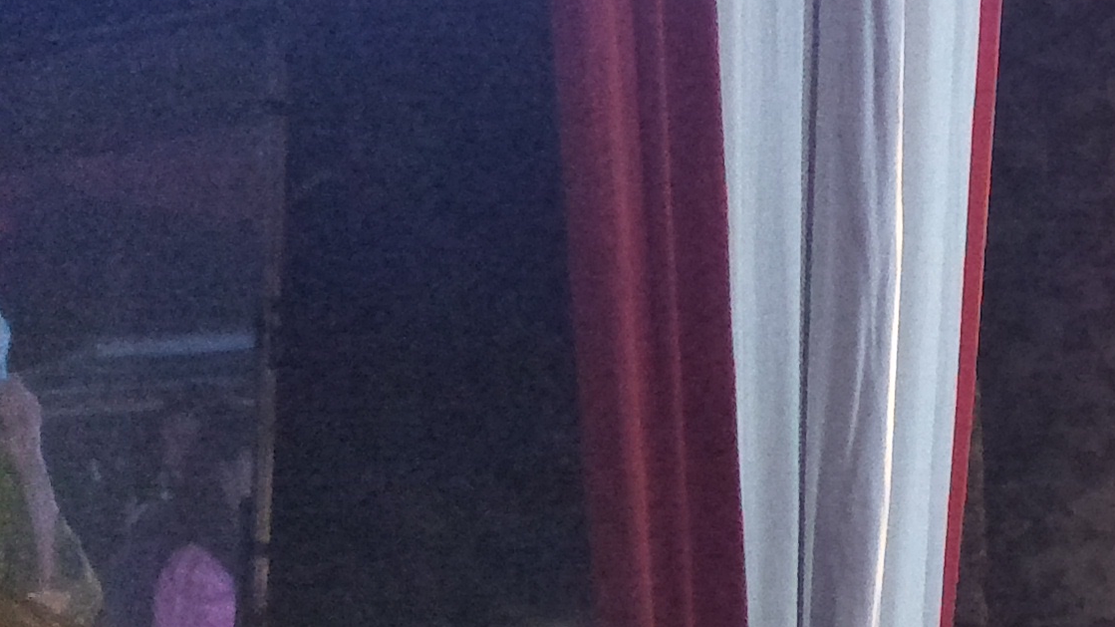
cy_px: 328
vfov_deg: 14.9
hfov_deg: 19.1
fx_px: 2394
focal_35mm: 81
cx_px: 2069
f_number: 2.2
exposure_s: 1/33
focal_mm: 3.46
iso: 540
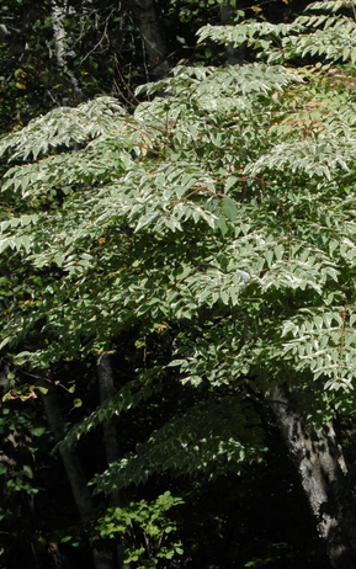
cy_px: 331
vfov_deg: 13.4
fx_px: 2420
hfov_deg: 8.4
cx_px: 362
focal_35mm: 156
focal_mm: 46
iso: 400
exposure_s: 1/350
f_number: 10
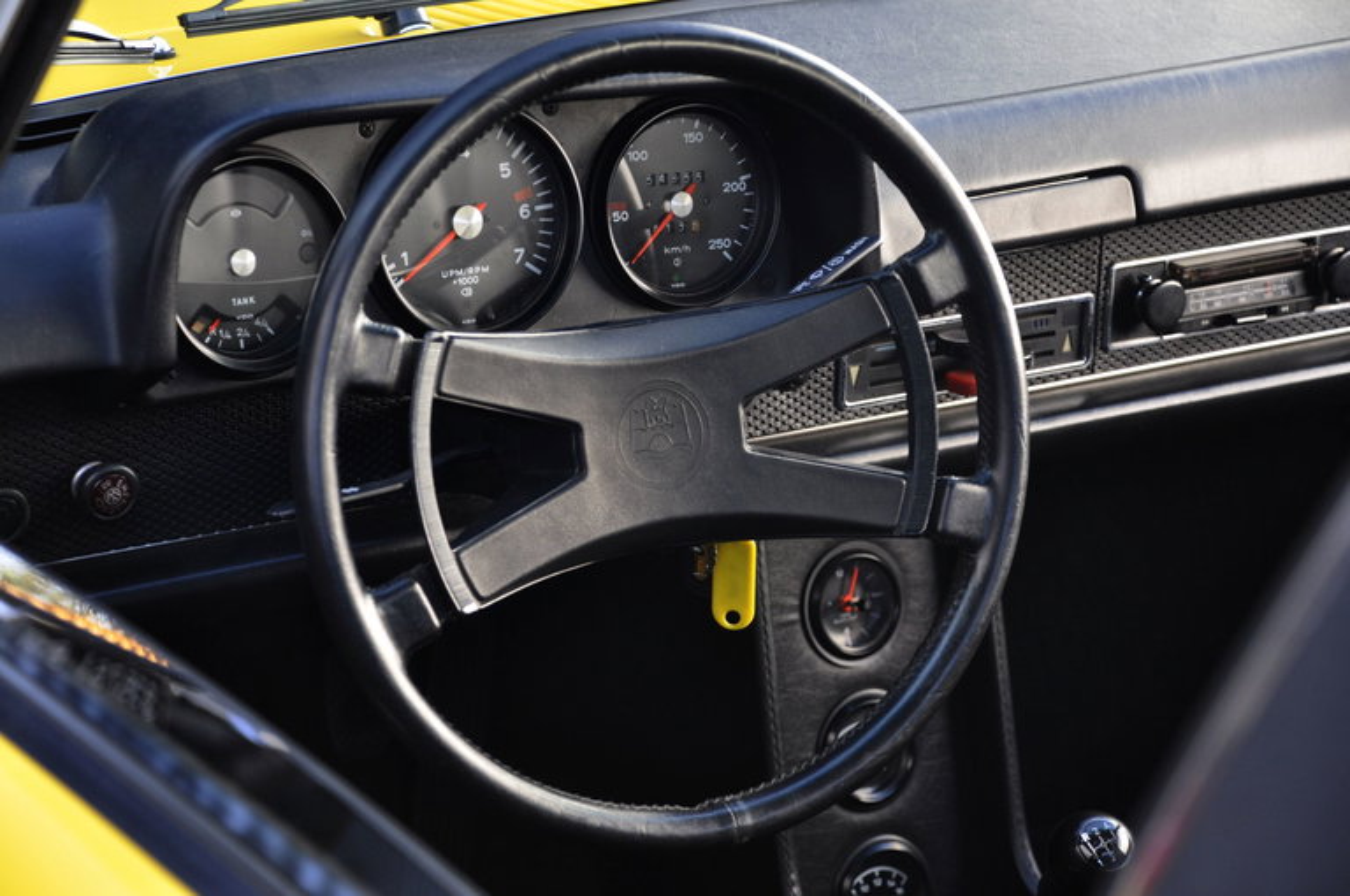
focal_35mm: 98
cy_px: 448
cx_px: 675
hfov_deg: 20.9
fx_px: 3652
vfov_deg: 14.0
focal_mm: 65
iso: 500
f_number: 5
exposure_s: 1/40
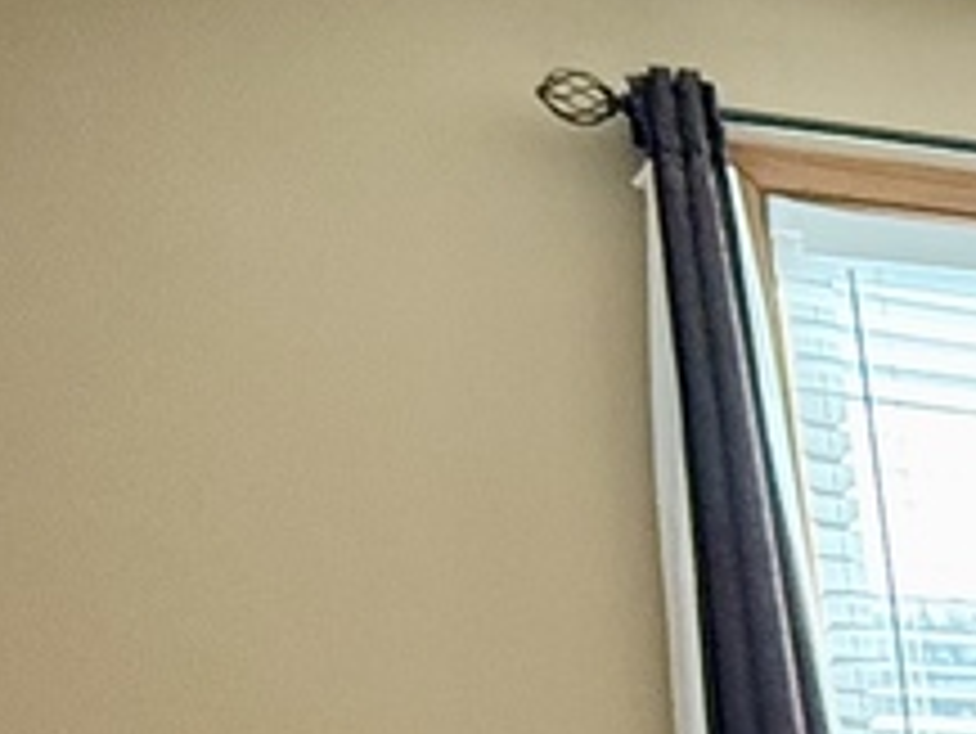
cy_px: 1315
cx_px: 2370
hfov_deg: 14.1
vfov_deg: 14.1
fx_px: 2624
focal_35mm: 93
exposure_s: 1/120
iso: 320
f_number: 2.2
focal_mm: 2.22
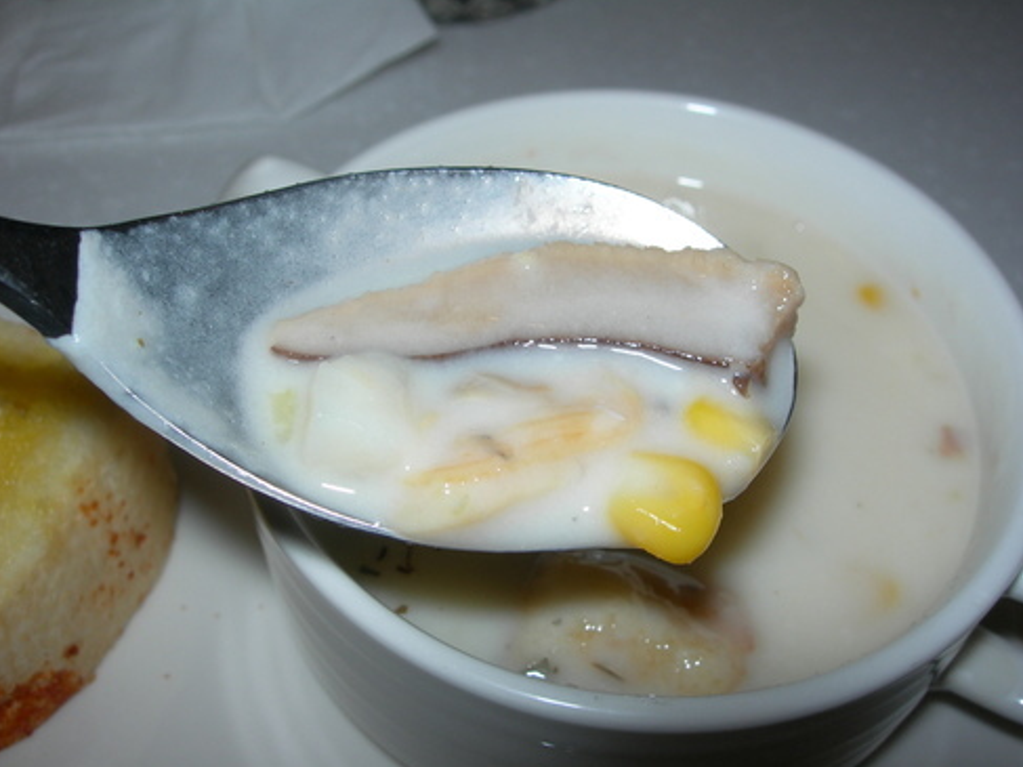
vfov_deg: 36.8
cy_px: 379
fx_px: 1152
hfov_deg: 47.9
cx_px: 508
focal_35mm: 39
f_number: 4.8
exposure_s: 1/60.1
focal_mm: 7.8
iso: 50
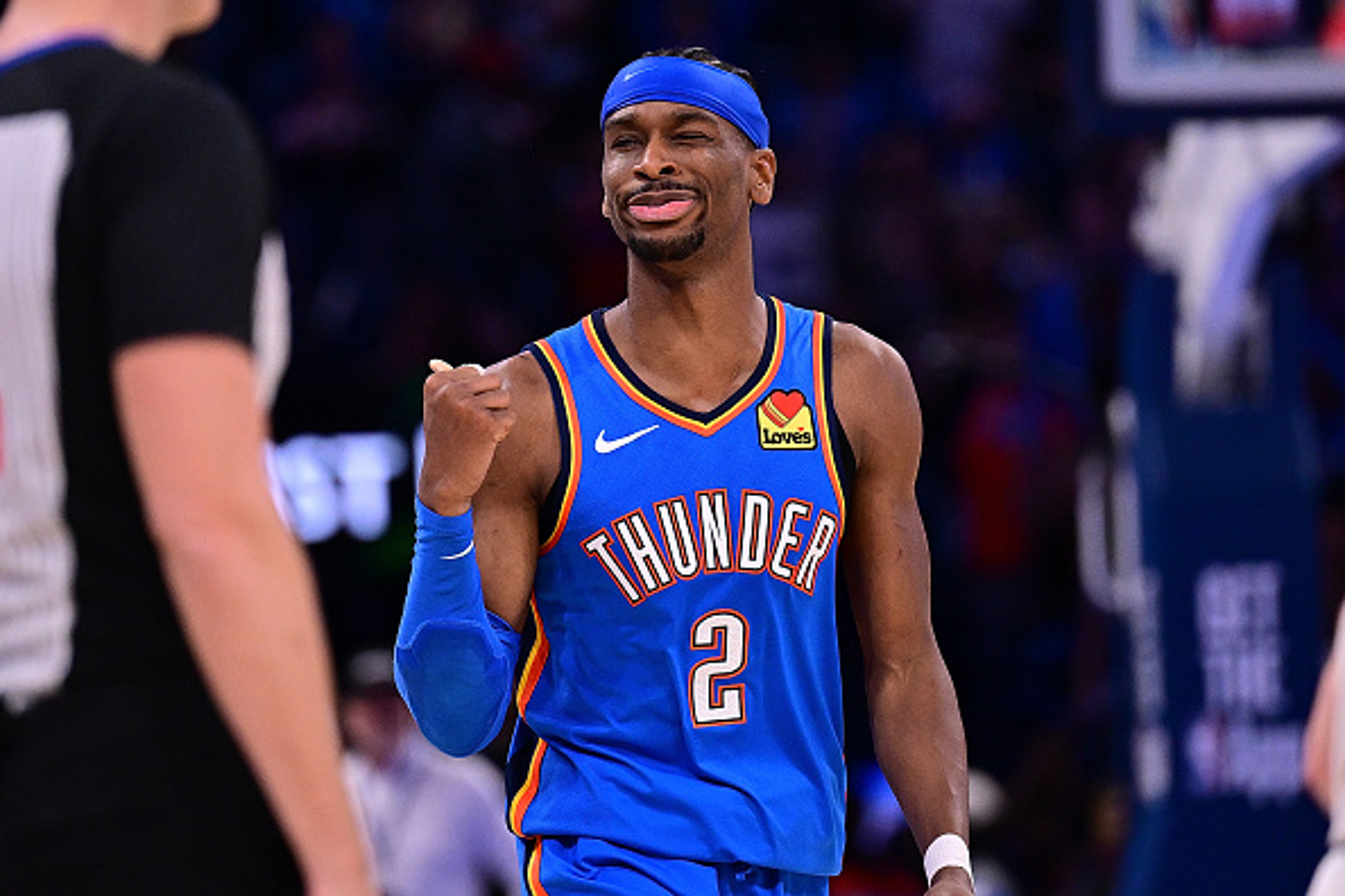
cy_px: 448
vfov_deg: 4.6
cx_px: 672
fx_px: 11207
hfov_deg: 6.9
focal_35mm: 300
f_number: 2.8
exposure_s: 1/1250
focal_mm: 200
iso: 2500
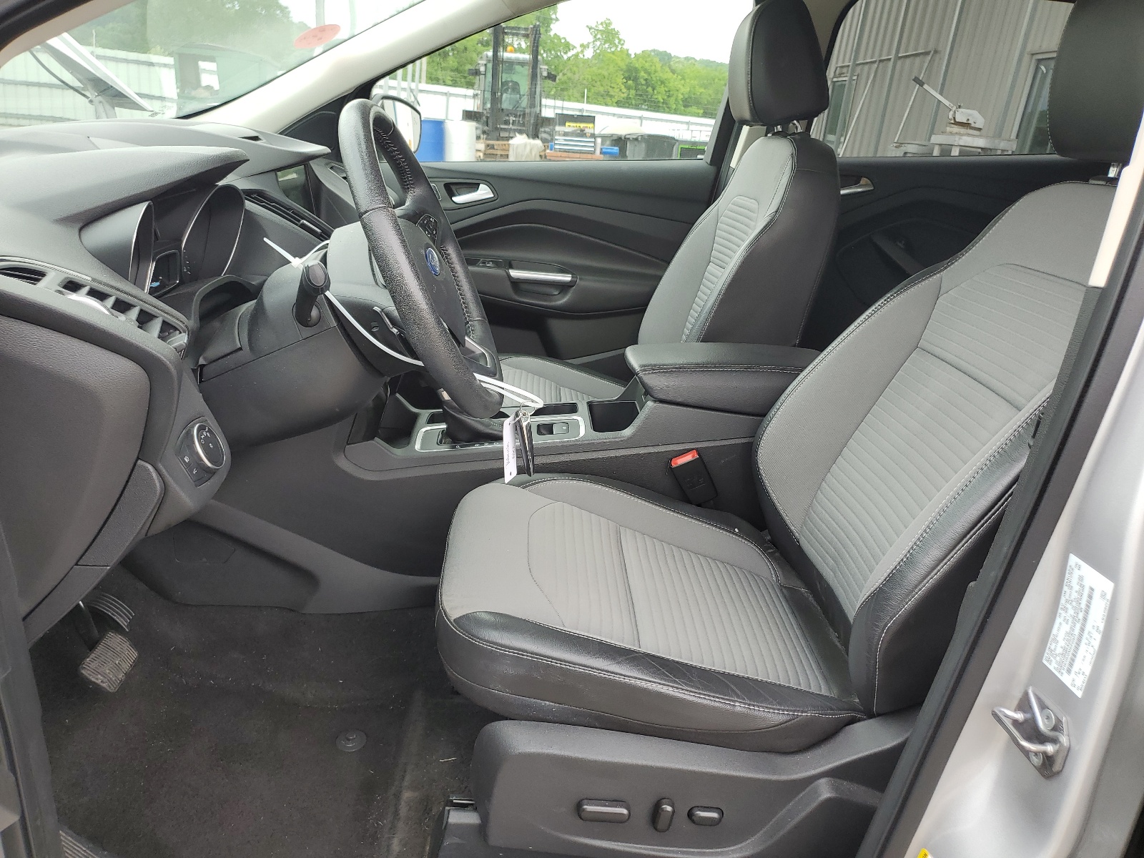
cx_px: 572
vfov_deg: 53.1
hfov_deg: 67.3
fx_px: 859
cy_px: 429
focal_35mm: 26
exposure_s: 1/345
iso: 50
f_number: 1.5
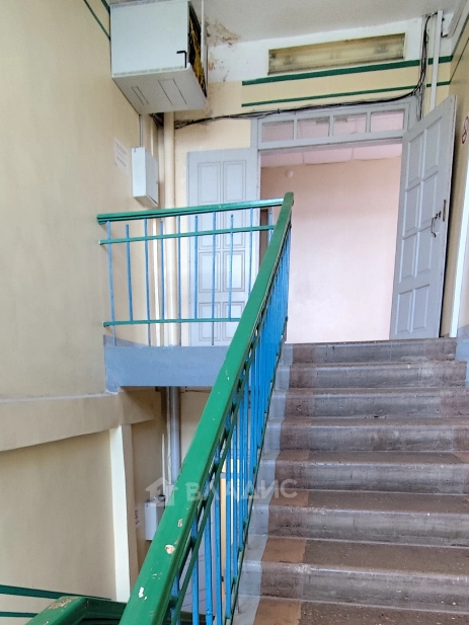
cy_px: 489
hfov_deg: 49.7
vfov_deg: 59.1
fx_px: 506
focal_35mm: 28
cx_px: 221
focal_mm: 1.65
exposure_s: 1/50
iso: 250
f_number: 2.2
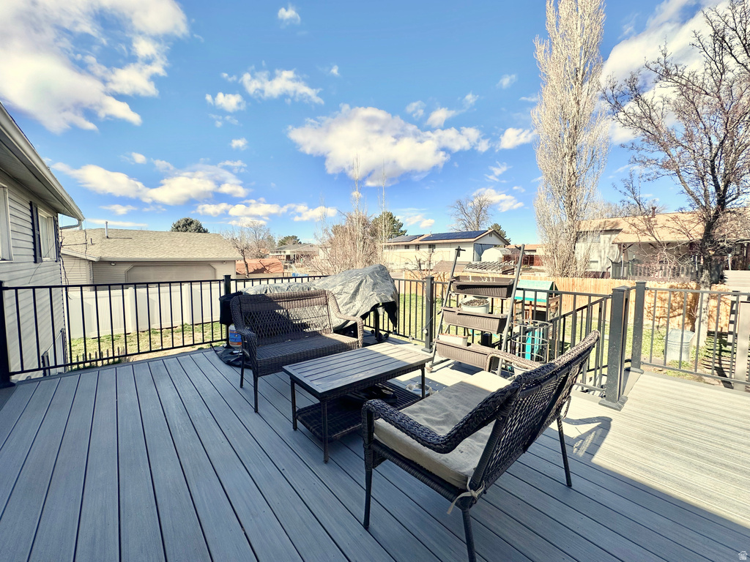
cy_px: 281
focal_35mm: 14
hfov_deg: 102.1
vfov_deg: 85.7
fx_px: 303
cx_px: 375
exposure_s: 1/1949
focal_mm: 2.22
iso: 50
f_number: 2.2
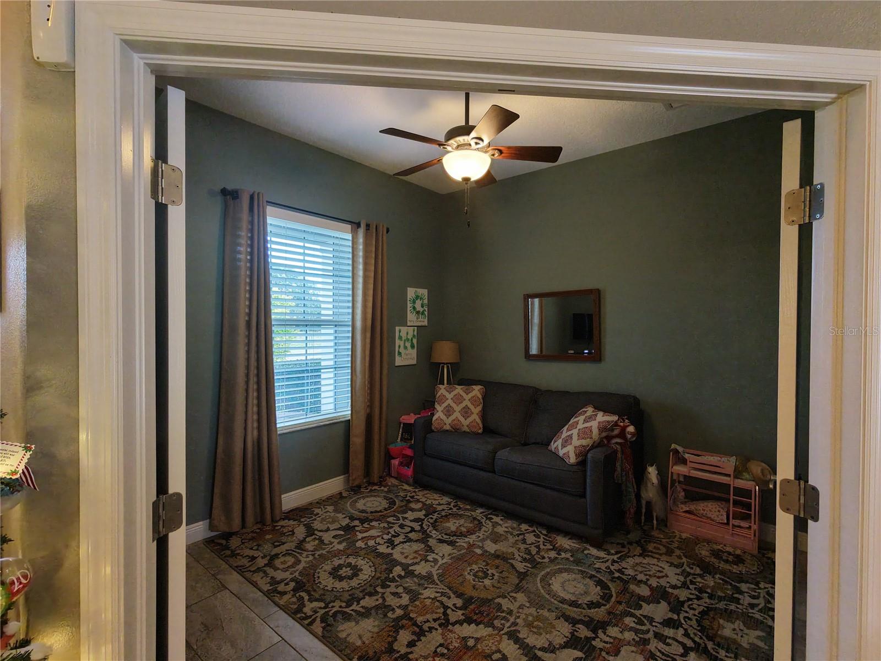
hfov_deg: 94.5
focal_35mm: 16
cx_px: 440
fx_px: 407
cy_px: 330
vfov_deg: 78.1
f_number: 2.2
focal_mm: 3.05
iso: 1600
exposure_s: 1/50
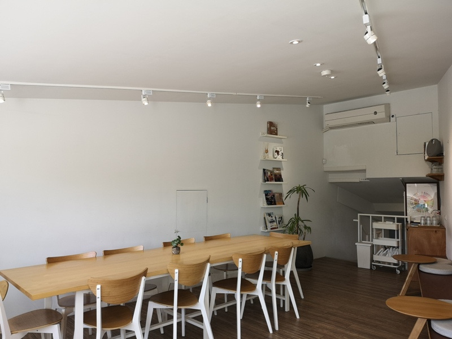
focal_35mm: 27
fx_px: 353
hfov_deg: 65.3
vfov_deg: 51.4
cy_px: 170
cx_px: 226
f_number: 1.8
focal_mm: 3.95
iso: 64
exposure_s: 1/120
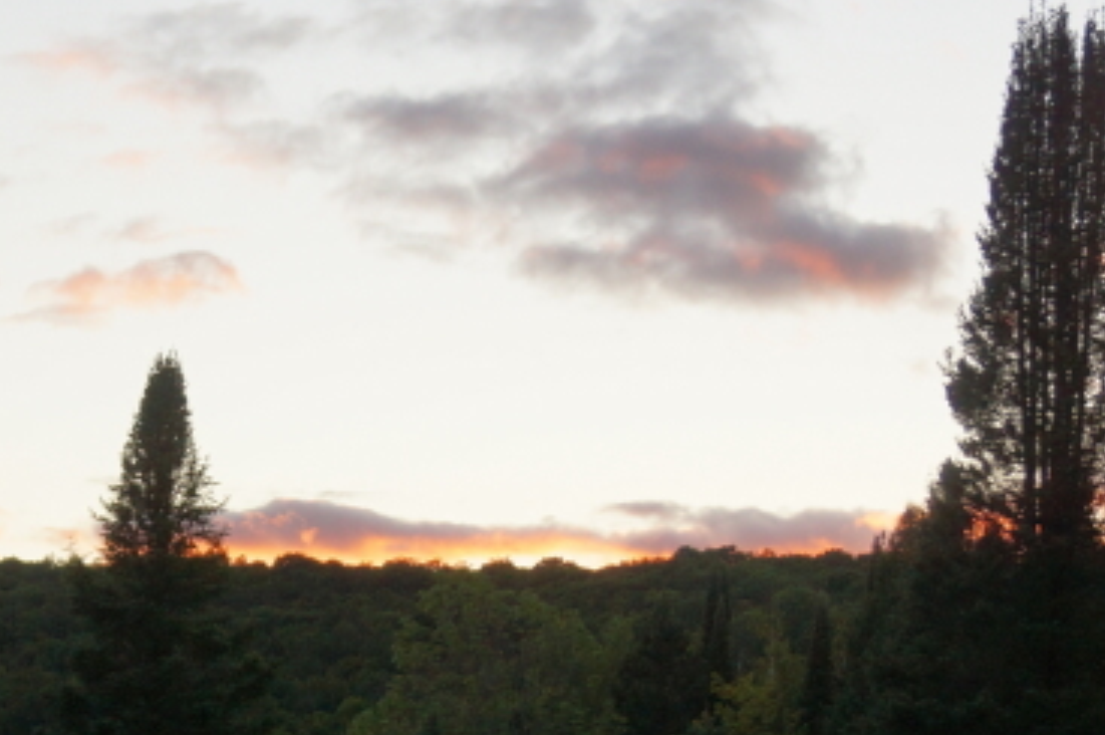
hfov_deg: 21.0
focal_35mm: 90
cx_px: -241
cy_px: 361
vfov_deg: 15.2
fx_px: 2760
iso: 200
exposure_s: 1/60
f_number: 4
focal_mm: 22
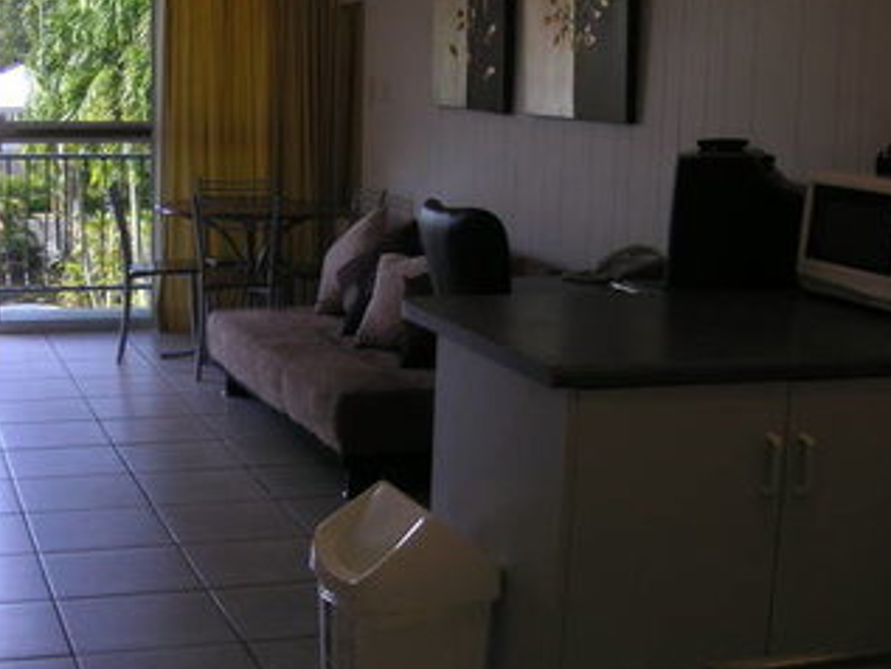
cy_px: 312
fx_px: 1442
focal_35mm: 56
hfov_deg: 34.0
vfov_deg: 26.1
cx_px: 292
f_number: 2.8
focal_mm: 6.1
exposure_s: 1/60
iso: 50
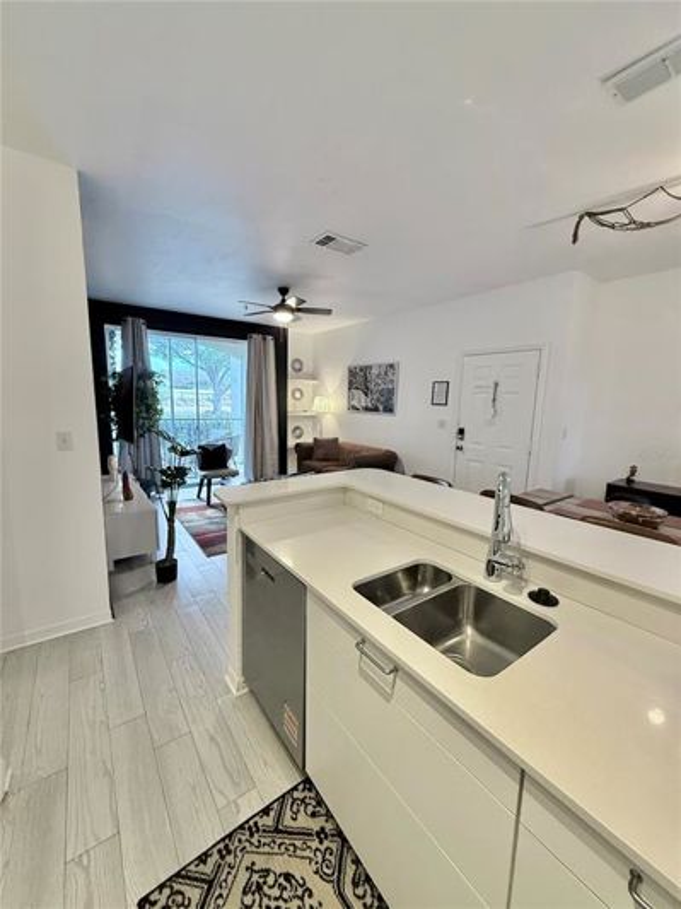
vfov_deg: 102.1
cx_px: 340
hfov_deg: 85.7
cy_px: 454
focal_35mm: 14
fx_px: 367
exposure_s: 1/120
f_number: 2.2
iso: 400
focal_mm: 2.22
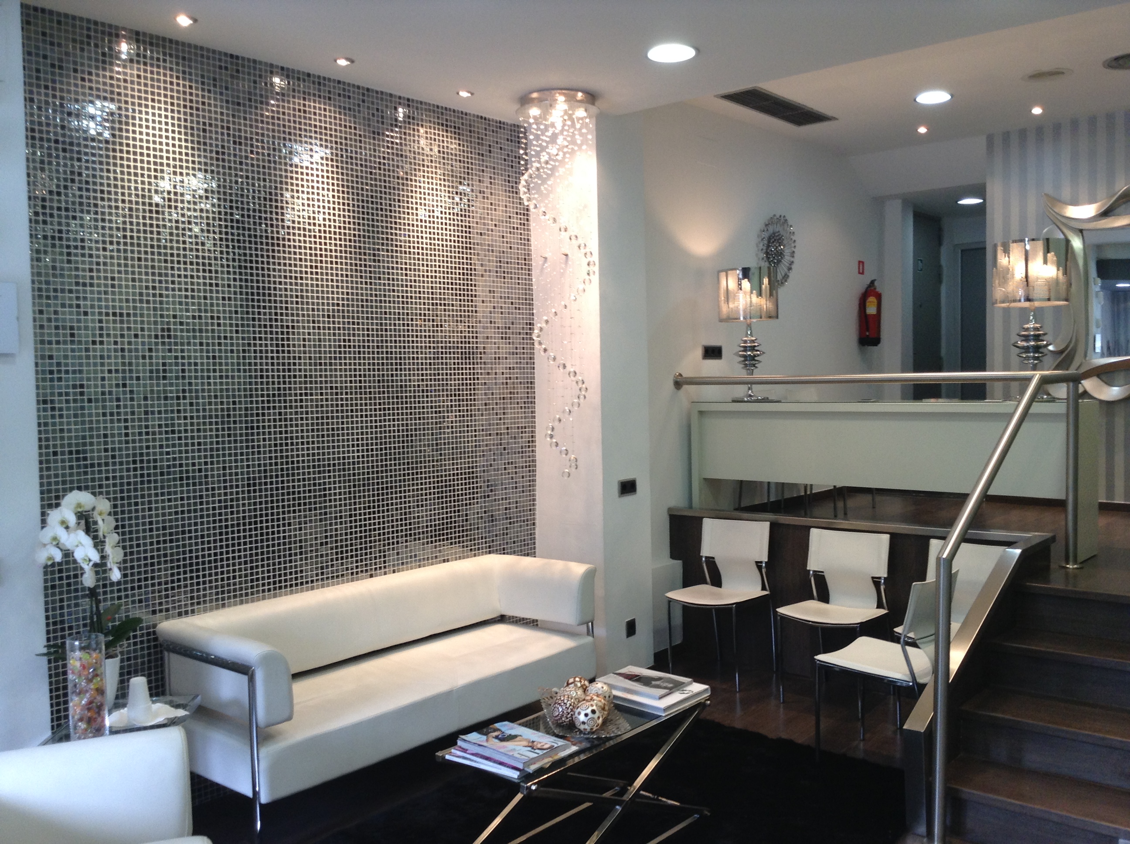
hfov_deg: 55.4
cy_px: 422
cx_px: 565
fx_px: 1076
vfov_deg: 42.8
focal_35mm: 33
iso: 50
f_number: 2.4
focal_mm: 3.3
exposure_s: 1/24
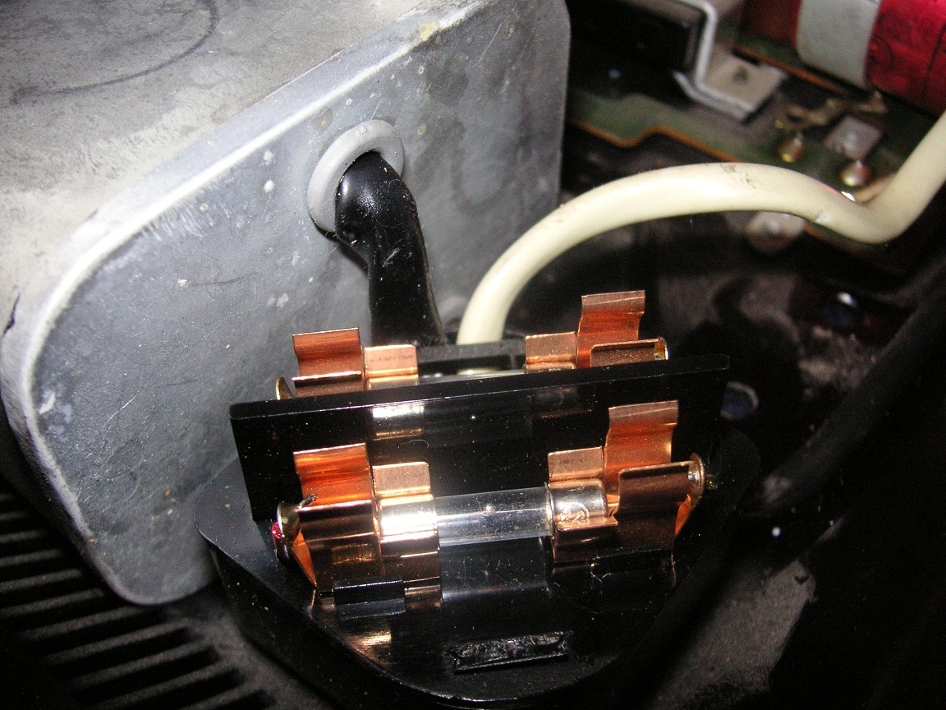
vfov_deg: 38.7
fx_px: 1011
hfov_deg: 50.1
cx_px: 473
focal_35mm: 37
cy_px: 355
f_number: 6.7
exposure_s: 1/45
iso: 160
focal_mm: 6.1
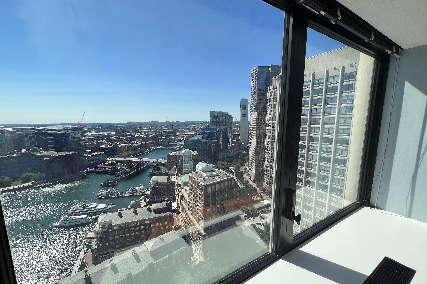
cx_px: 206
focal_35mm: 14
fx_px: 166
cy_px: 149
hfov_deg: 104.2
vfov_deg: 81.1
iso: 32
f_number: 1.8
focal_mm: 1.57
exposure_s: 1/1429
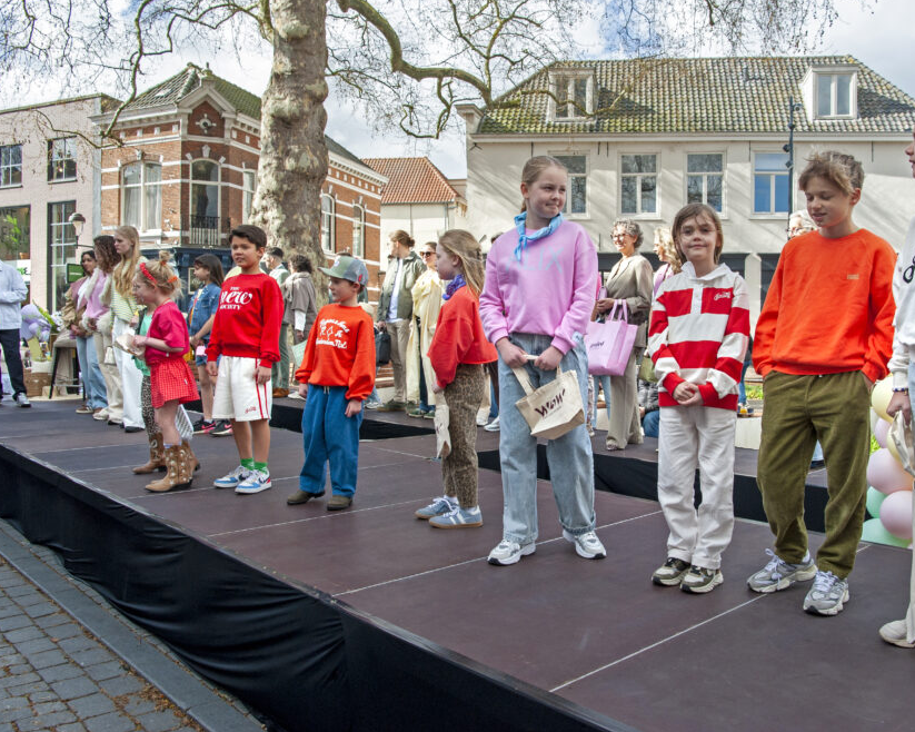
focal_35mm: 28
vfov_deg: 51.5
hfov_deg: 61.9
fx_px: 758
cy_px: 355
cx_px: 528
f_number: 10
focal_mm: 24
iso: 500
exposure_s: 1/400
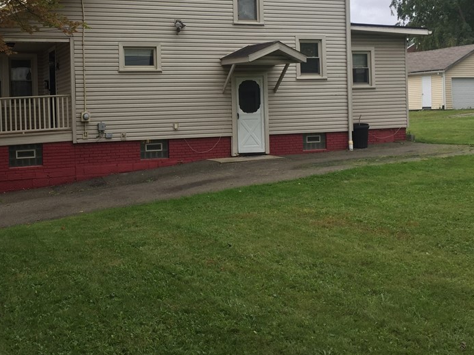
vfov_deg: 33.2
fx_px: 589
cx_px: 158
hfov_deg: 43.3
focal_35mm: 43
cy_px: 109
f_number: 2.2
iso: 32
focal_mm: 4.15
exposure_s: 1/416
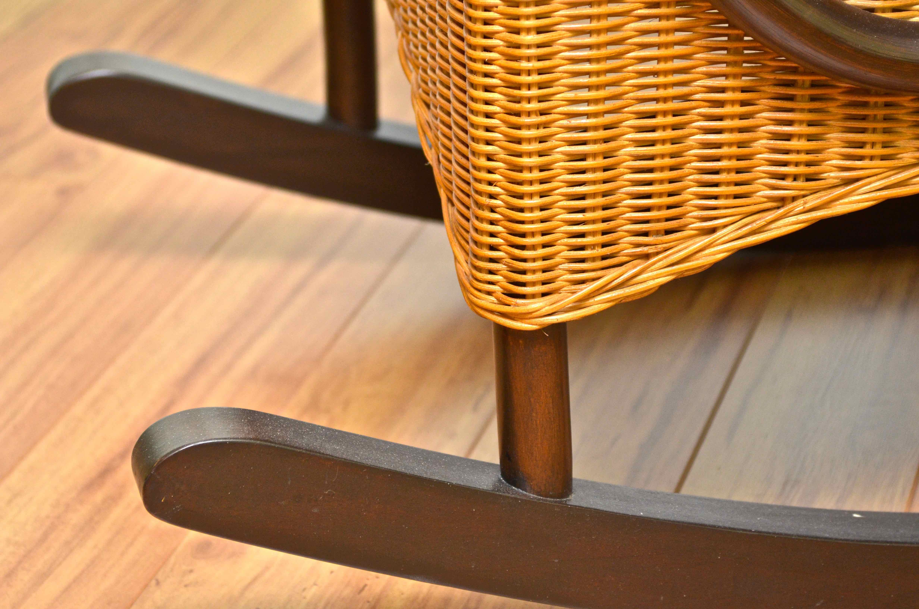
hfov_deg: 16.1
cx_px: 460
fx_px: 3248
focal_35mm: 128
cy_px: 304
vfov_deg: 10.7
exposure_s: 1/160
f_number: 5.6
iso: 640
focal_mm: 85
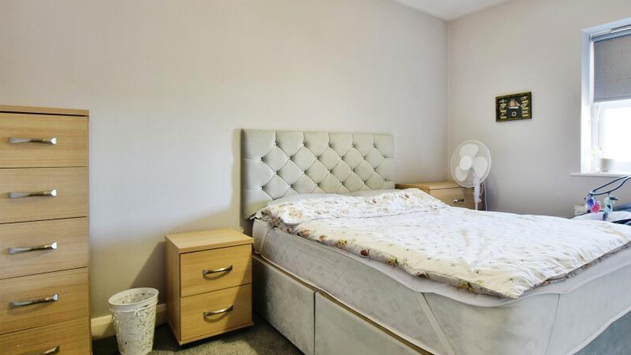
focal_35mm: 20
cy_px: 151
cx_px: 354
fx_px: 335
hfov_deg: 86.2
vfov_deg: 55.7
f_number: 8
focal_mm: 10
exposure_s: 1/8
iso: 640
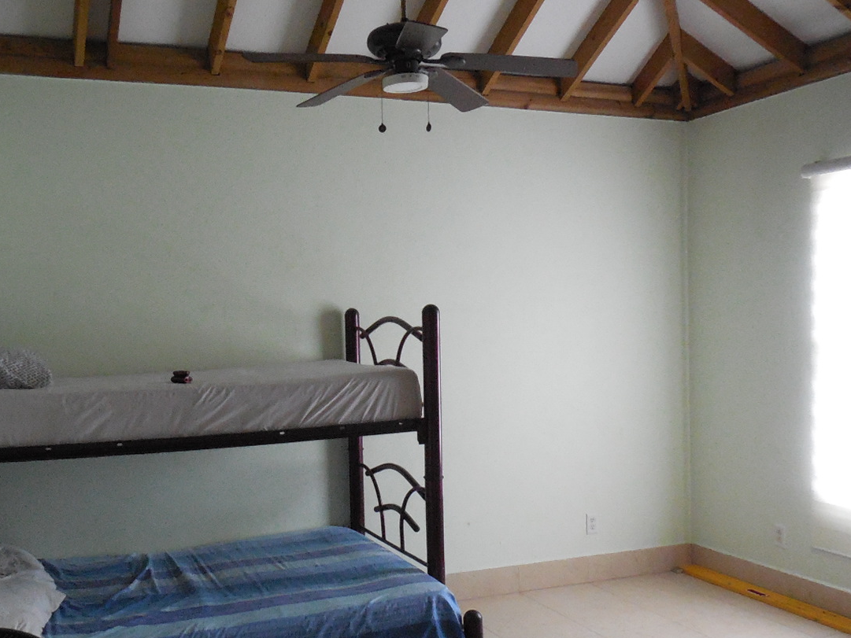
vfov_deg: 38.7
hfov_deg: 49.8
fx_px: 910
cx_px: 338
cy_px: 334
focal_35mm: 37
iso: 800
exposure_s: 1/50
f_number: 3.1
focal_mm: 4.5
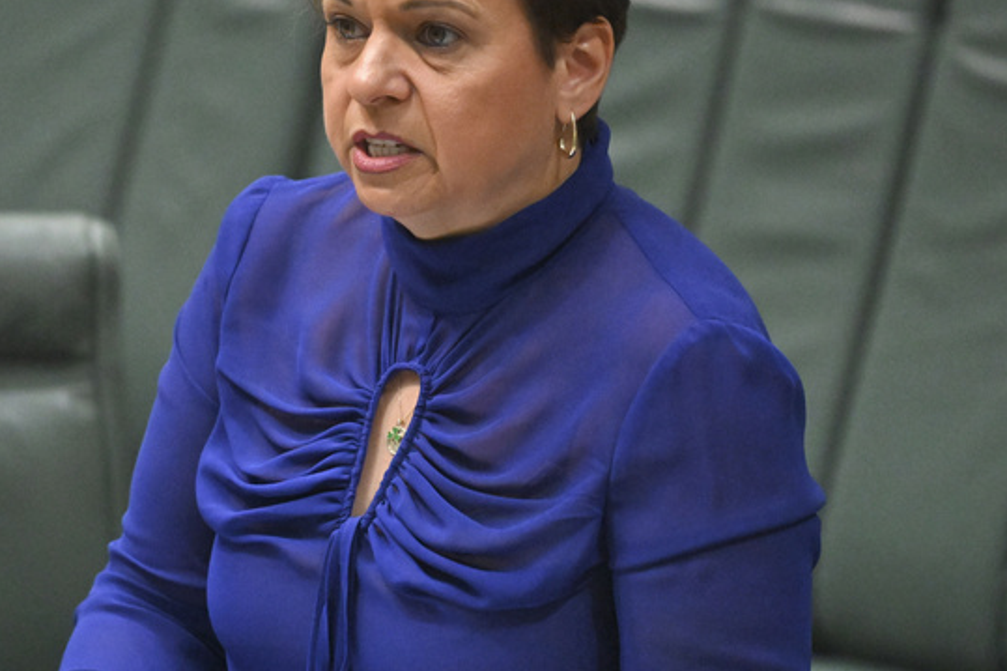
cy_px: 397
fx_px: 19657
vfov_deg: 2.0
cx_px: 338
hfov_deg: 2.9
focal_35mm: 703
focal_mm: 370
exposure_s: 1/500
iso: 6400
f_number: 4
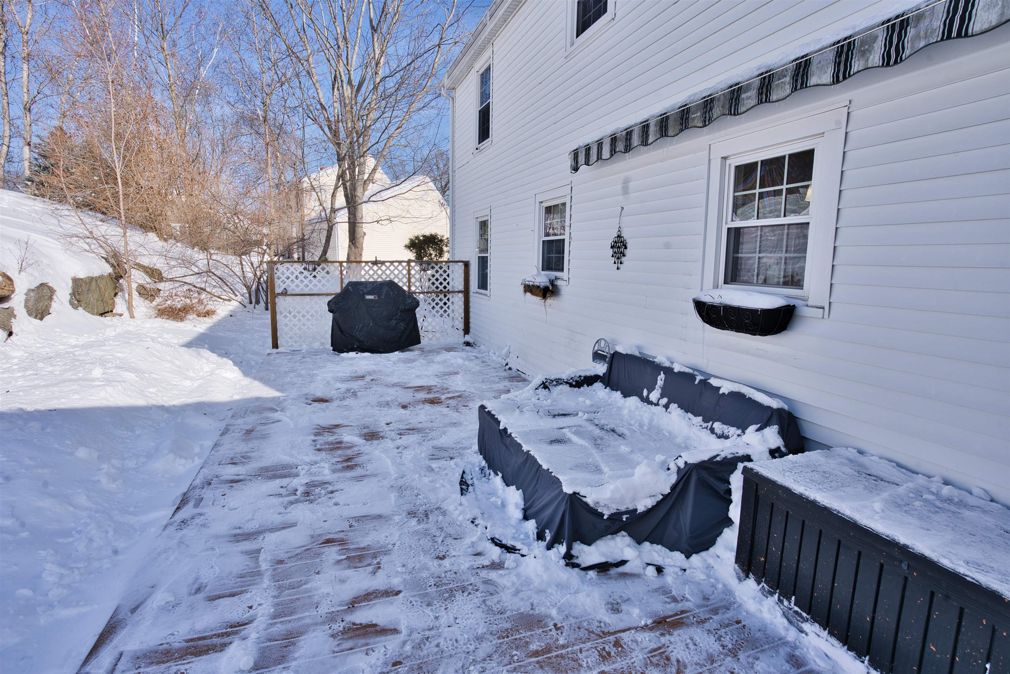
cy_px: 337
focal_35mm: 17
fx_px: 477
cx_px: 505
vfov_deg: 70.4
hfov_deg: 93.3
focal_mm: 17
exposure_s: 1/200
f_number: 10
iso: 100
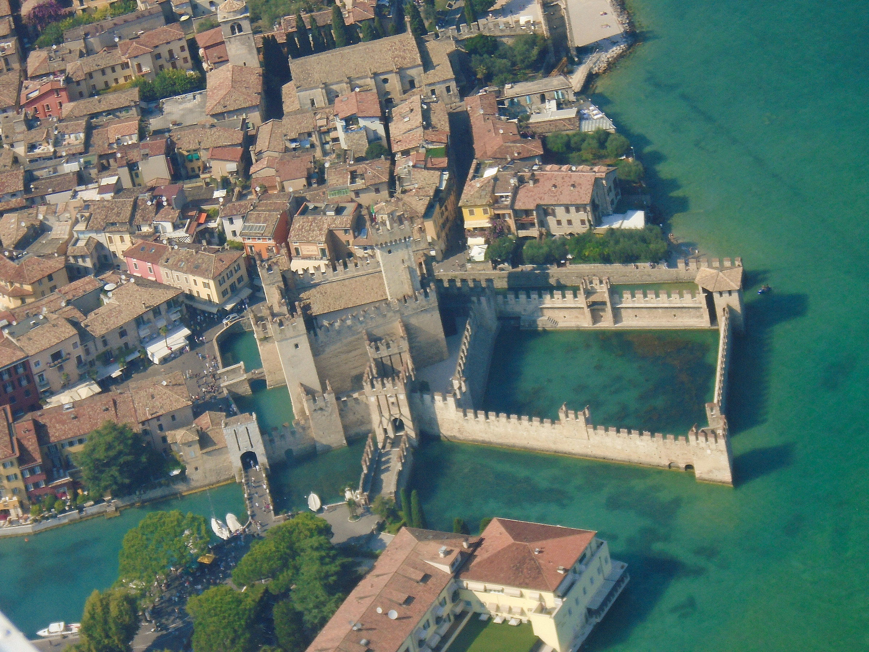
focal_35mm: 130
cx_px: 434
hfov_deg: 15.2
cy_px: 326
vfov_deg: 11.4
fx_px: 3264
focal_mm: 23
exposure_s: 1/320
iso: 100
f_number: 6.4
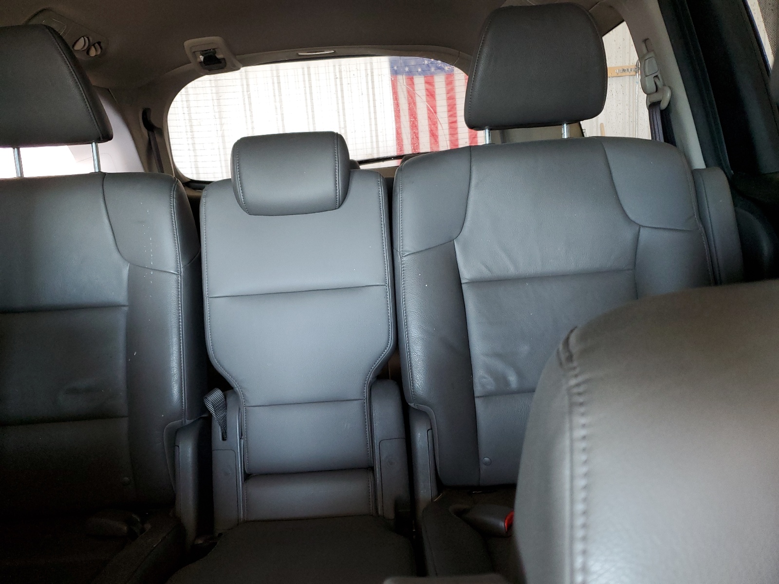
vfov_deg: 53.1
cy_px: 292
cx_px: 390
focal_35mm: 26
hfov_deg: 67.3
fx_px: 585
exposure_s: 1/60.2
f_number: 1.5
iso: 139
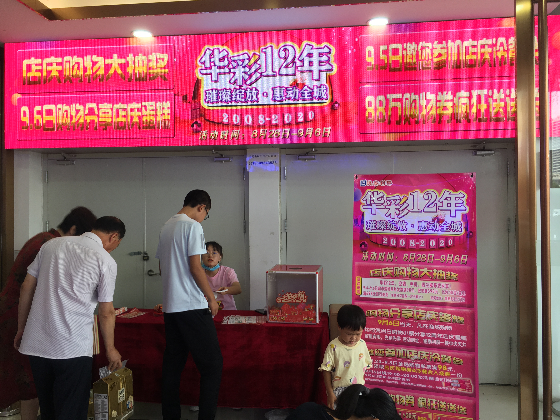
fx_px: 469
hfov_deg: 61.7
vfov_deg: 48.2
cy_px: 210
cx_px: 280
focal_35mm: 29
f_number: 2.2
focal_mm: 4.15
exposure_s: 1/50
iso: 25
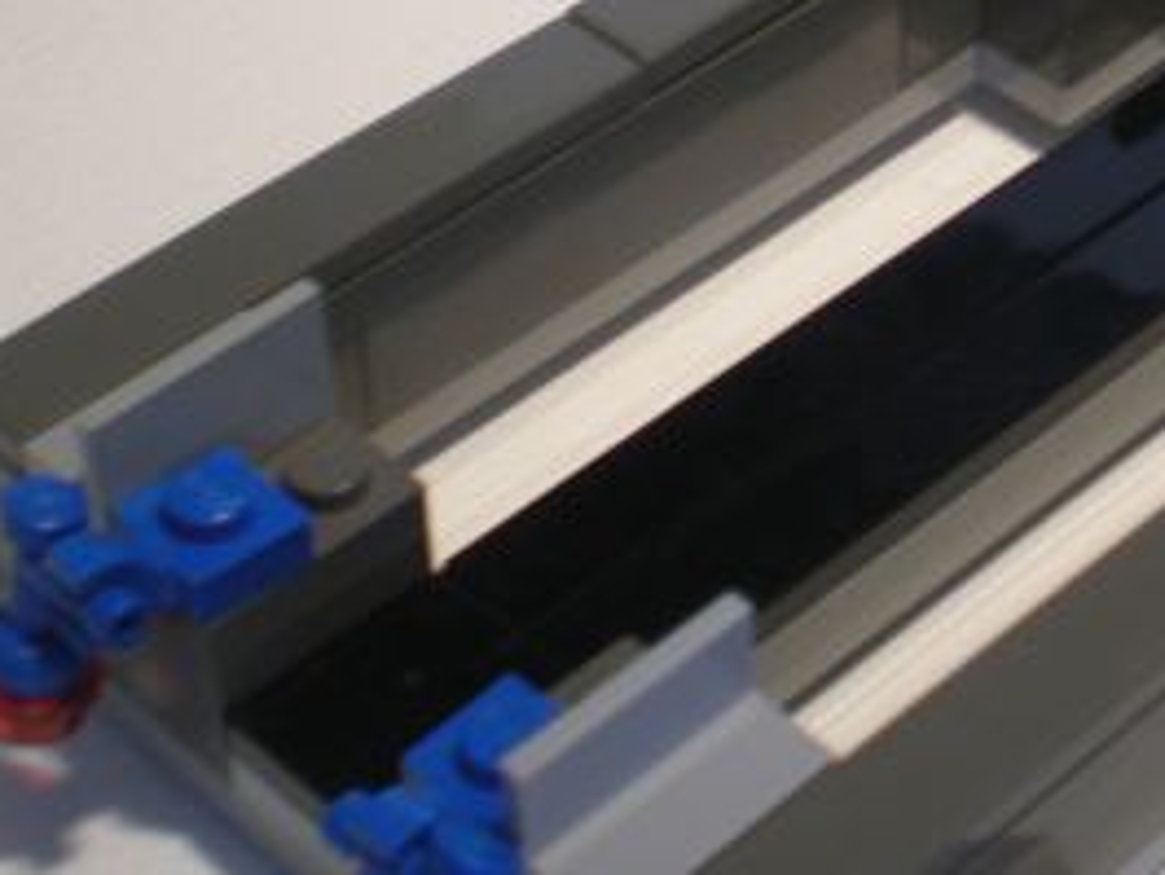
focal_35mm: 103
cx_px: 1068
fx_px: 3468
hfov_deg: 18.7
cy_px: 125
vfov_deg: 14.3
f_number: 3.1
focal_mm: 6.3
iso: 82
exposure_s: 1/58.1
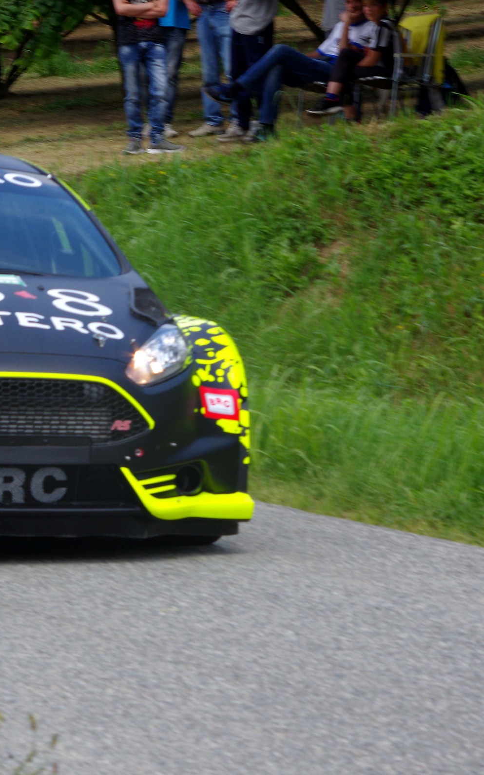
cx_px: 19
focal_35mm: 203
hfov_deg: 6.4
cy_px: 388
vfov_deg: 10.3
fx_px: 4285
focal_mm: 87.5
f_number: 11
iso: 200
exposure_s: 1/200
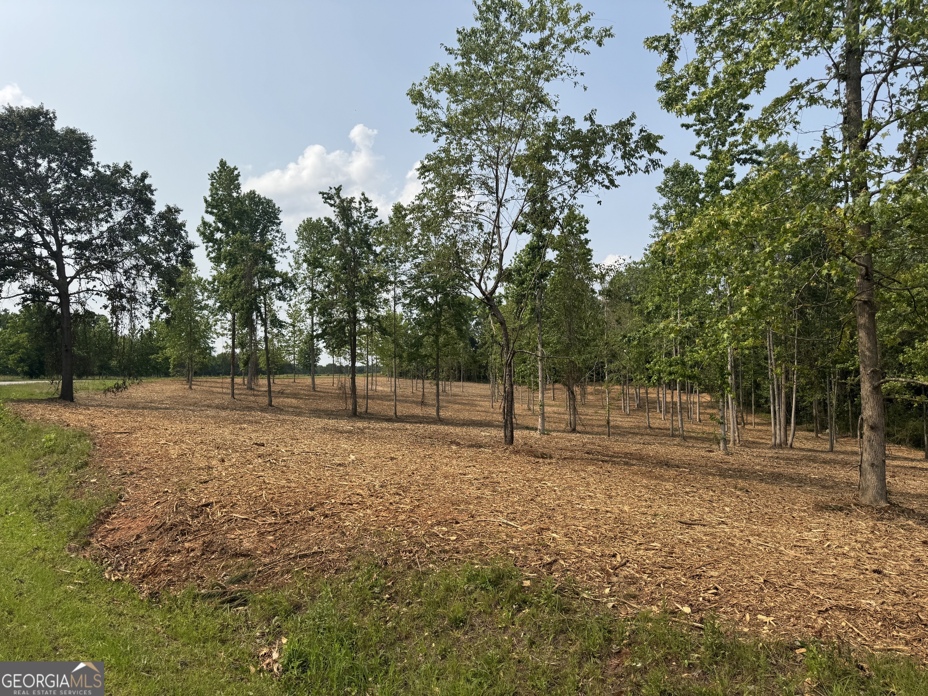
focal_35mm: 24
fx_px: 643
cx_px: 464
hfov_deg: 71.6
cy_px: 348
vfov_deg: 56.8
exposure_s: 1/4310
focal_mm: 6.76
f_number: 1.78
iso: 80
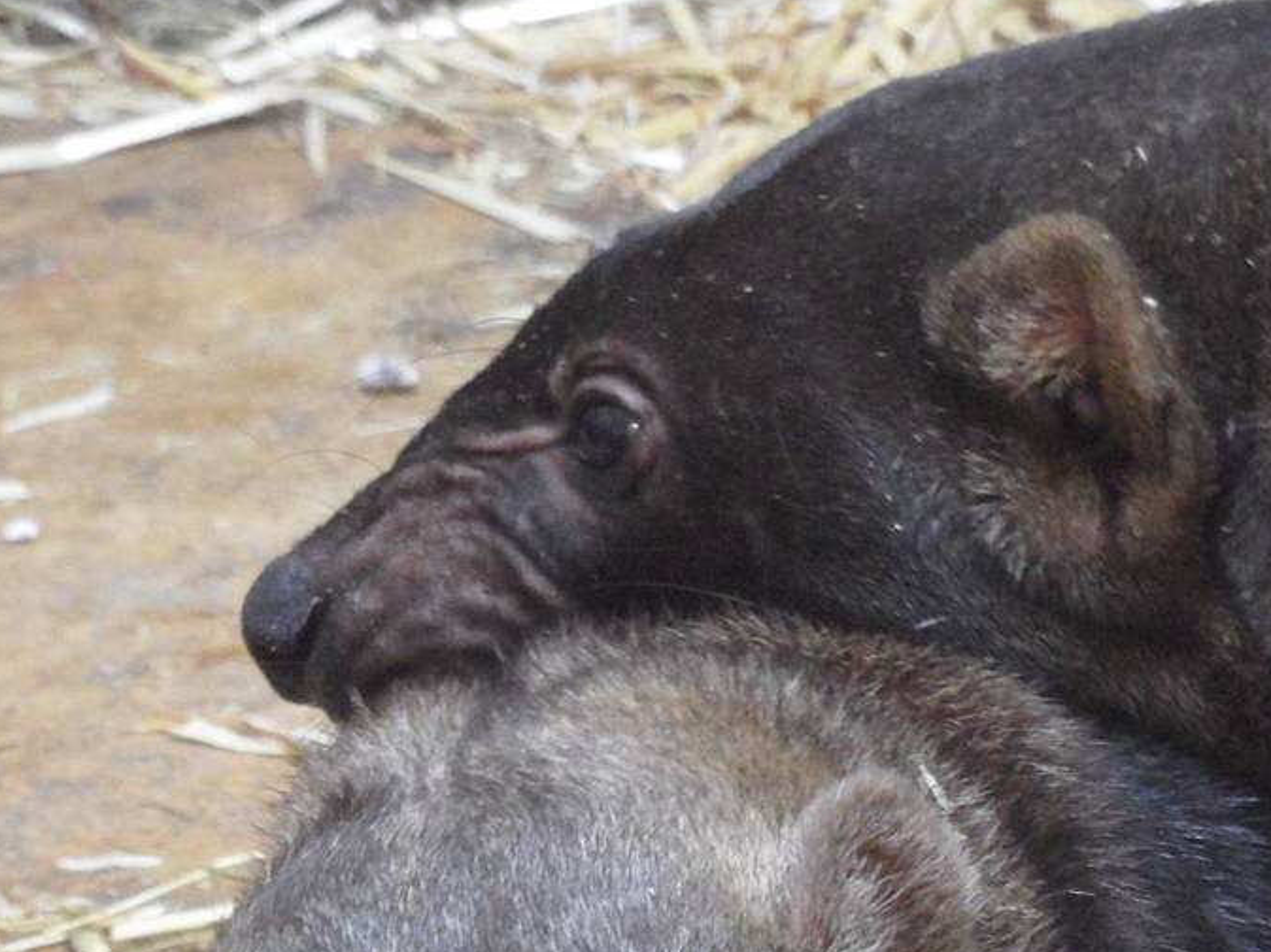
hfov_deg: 3.5
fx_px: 20954
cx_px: 1139
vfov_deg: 2.6
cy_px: 901
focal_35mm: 571
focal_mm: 39.5
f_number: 5
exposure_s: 1/4
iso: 400
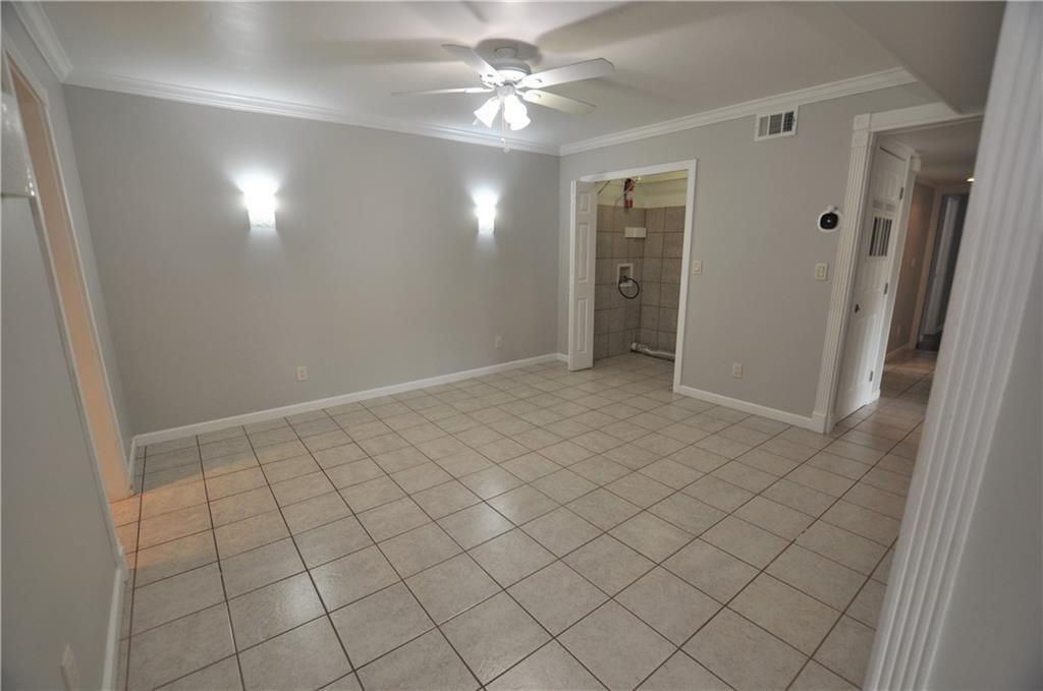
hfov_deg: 100.5
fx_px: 434
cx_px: 522
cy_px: 346
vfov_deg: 77.1
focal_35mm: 15
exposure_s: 1/60
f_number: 4
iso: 400
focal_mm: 10
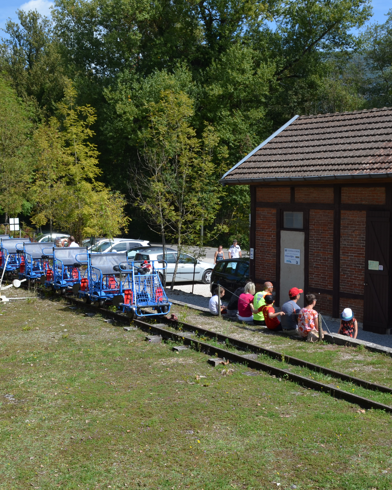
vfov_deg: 39.5
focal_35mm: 47
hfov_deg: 32.1
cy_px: 246
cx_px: 220
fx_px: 682
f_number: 8
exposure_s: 1/250
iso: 160
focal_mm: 22
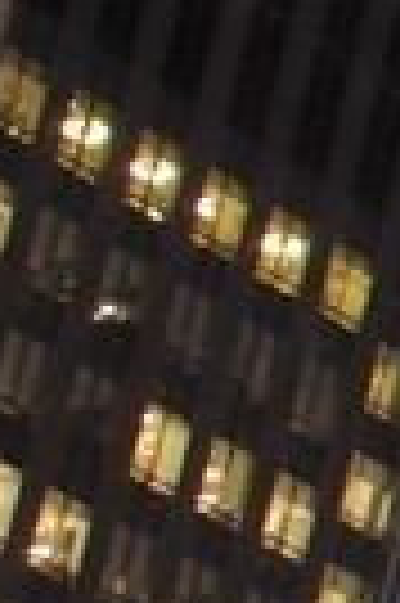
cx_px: 3294
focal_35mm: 304
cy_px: 212
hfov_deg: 3.3
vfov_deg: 6.8
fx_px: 5079
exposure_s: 1/1.43
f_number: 6.3
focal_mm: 17
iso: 100
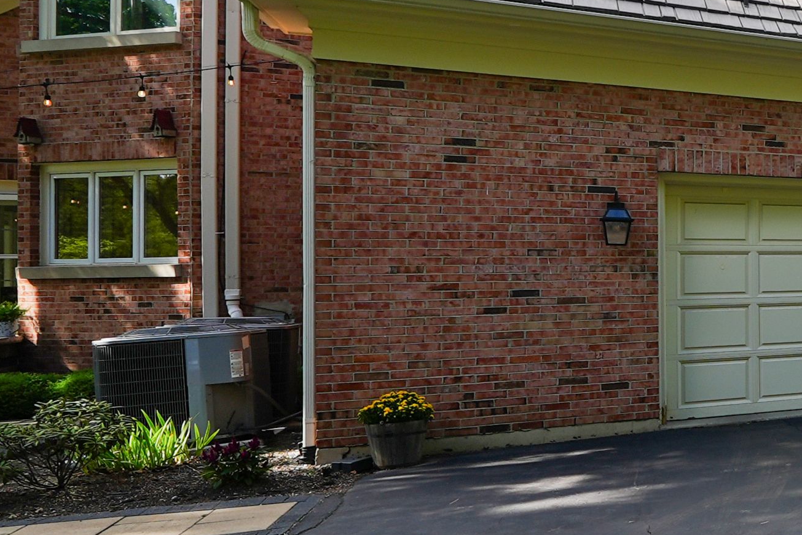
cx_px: 1238
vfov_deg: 34.2
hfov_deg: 28.3
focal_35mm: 39
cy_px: 262
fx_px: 869
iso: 80
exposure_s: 1/100
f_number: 7.1
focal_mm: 12
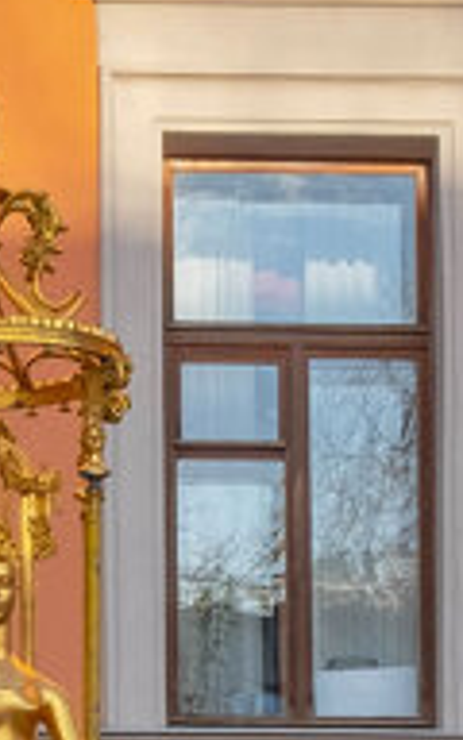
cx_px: 69
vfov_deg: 9.0
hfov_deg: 5.7
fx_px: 4623
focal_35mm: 229
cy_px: 1052
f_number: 9
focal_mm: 24.3
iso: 200
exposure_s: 1/70
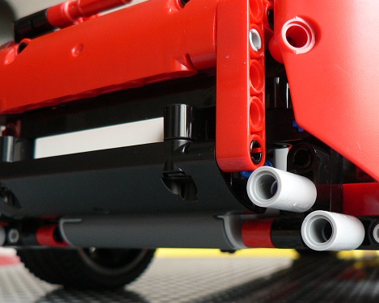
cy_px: 170
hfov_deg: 40.8
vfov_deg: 33.4
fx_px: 505
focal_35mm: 45
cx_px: 241
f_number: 2.8
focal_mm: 6
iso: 200
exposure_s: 1/30
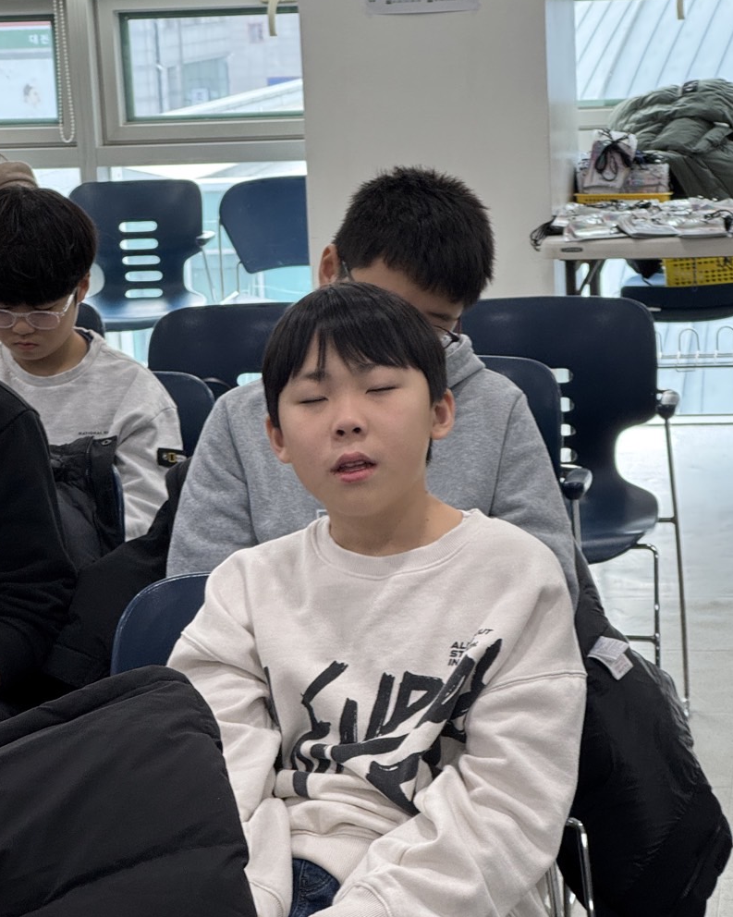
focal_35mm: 97
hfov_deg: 15.9
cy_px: 446
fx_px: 2632
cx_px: 418
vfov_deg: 19.8
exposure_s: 1/60
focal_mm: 9
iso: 125
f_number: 2.8
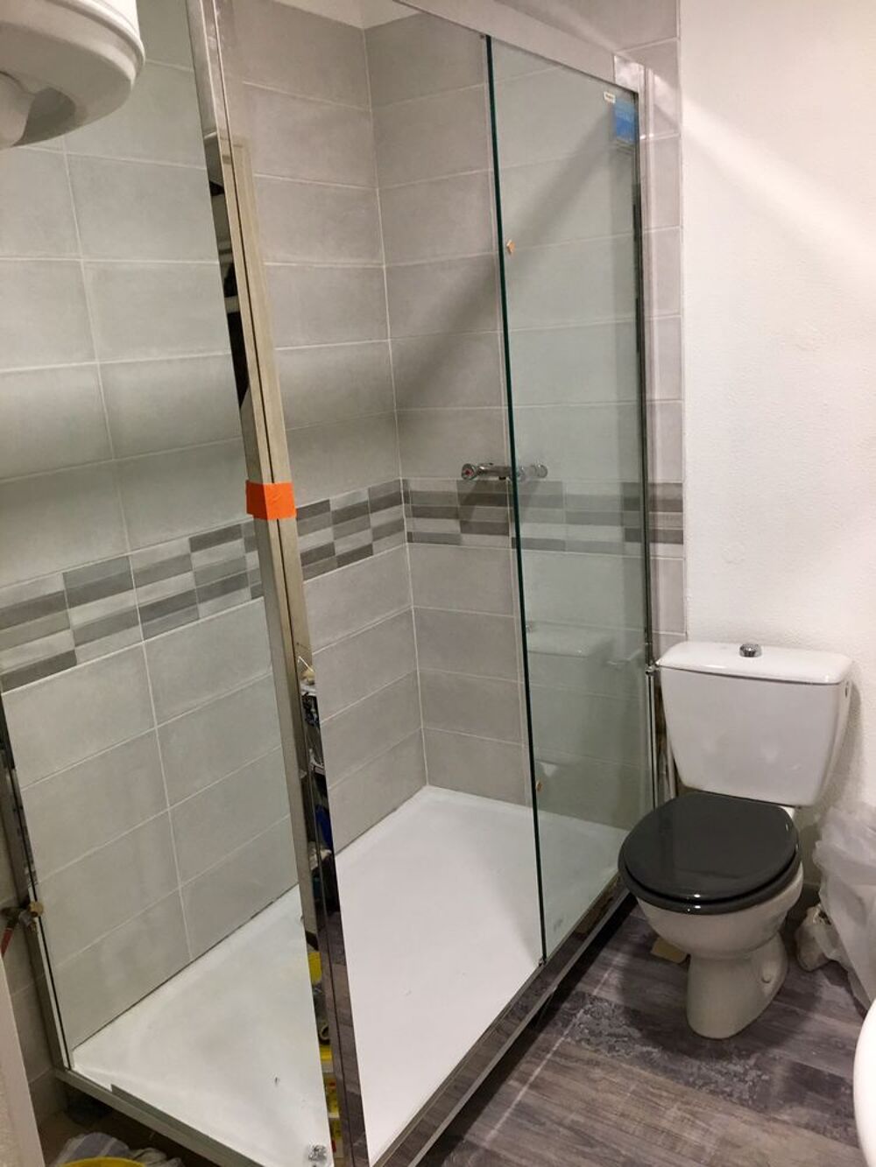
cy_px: 584
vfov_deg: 61.7
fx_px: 978
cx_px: 438
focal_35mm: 29
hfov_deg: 48.2
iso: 125
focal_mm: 4.15
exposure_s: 1/33
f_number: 2.2
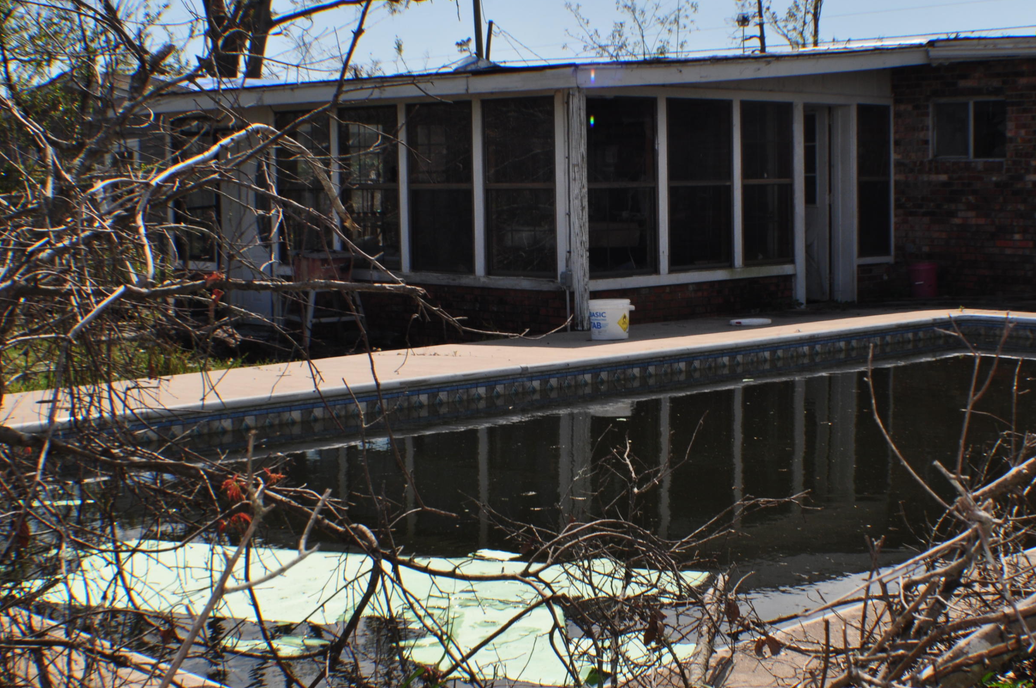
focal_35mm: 71
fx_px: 2041
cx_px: 607
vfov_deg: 19.1
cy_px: 333
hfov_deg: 28.4
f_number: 16
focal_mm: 38
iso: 200
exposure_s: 1/200
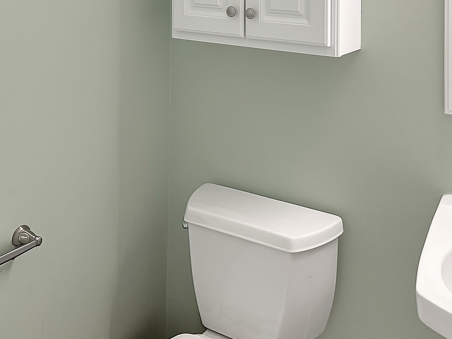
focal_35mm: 40
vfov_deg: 35.8
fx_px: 522
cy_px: 126
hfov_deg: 46.6
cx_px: 264
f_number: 1.8
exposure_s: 1/120
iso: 200
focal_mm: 6.86
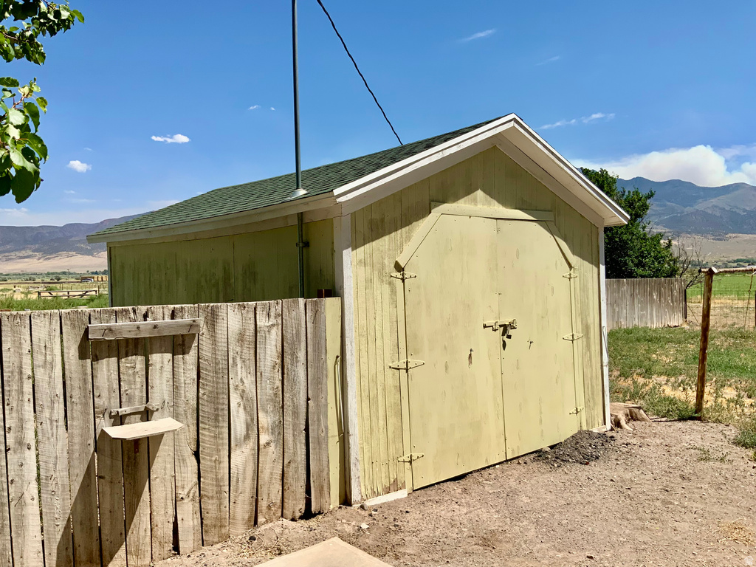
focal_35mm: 29
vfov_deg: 48.2
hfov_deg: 61.7
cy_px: 284
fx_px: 633
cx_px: 378
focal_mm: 3
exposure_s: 1/3125
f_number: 1.8
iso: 16
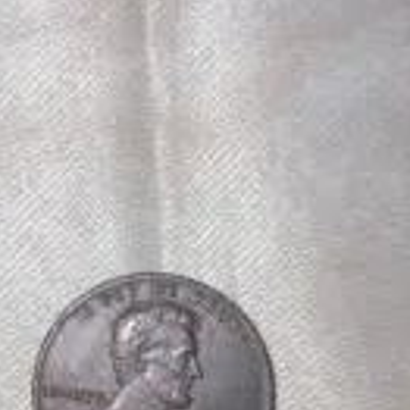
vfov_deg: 24.1
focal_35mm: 70
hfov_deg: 24.3
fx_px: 938
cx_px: 85
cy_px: 347
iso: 40
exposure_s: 1/30
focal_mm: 3.98
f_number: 1.8
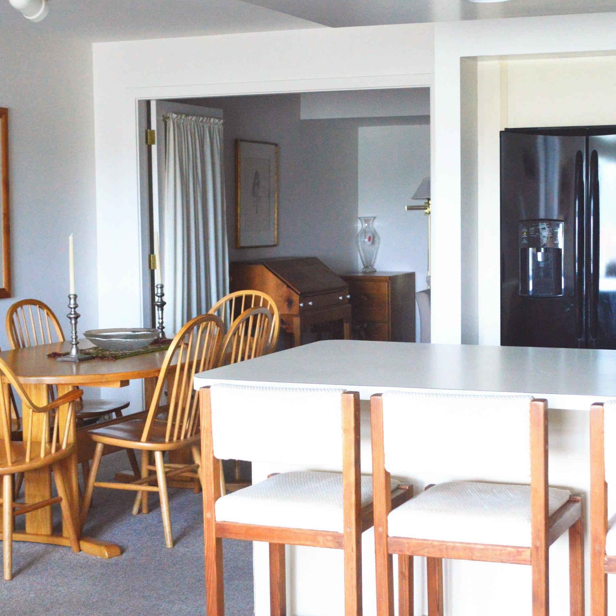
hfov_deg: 25.7
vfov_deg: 25.7
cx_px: 361
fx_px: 1349
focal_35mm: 67
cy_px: 313
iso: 1100
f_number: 4.8
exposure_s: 1/60
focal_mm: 32
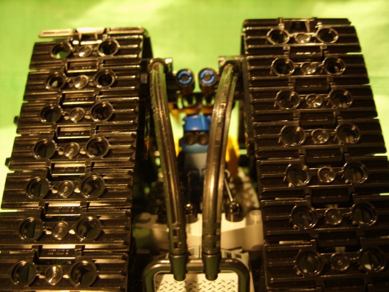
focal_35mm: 38
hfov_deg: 49.0
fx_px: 427
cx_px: 194
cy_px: 146
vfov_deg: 37.7
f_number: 2.8
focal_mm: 7.8
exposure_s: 1/4
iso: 100
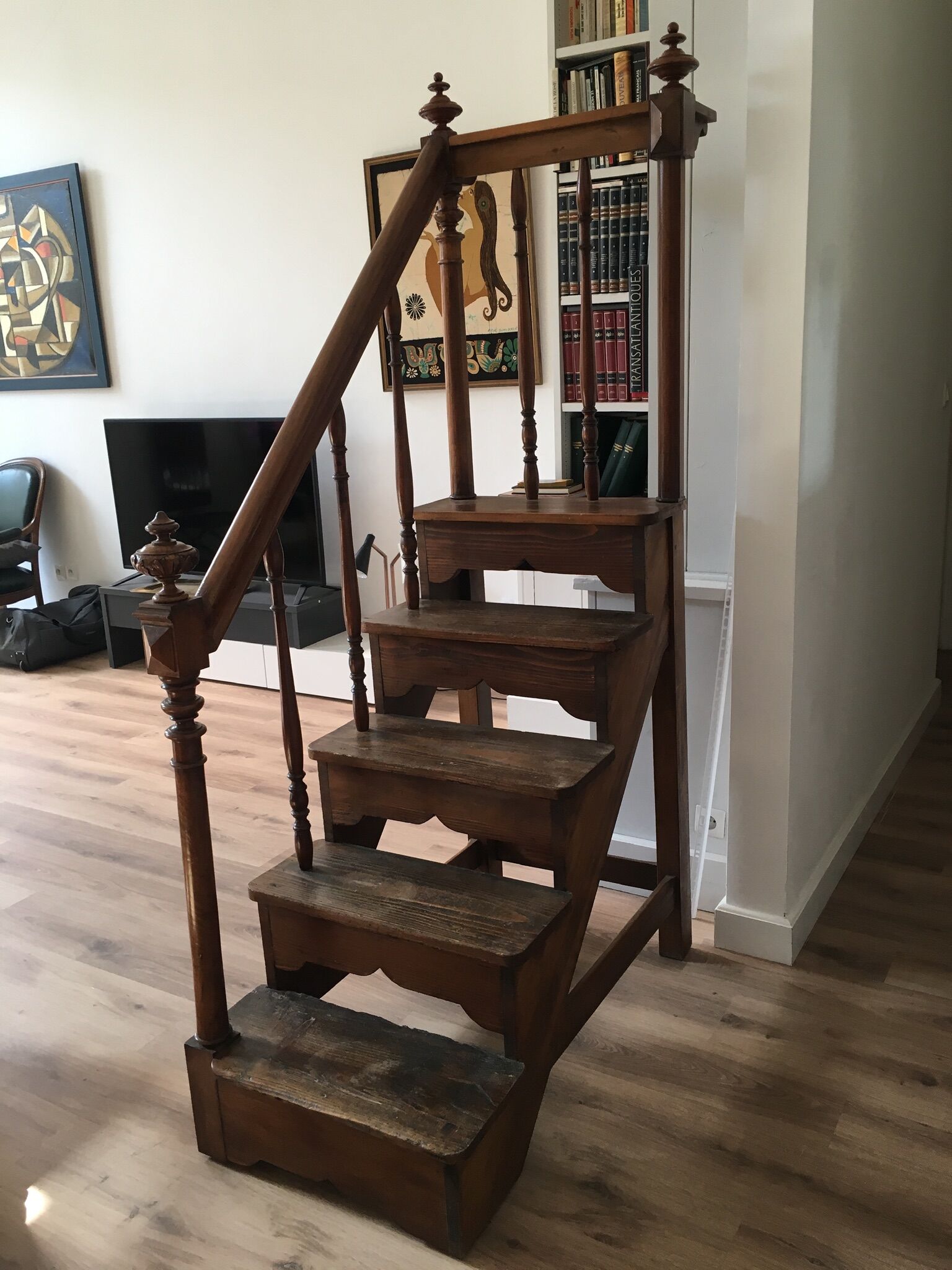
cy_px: 635
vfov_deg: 61.7
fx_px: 1063
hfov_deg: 48.2
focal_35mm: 29
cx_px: 476
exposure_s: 1/33
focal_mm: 4.15
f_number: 2.2
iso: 32
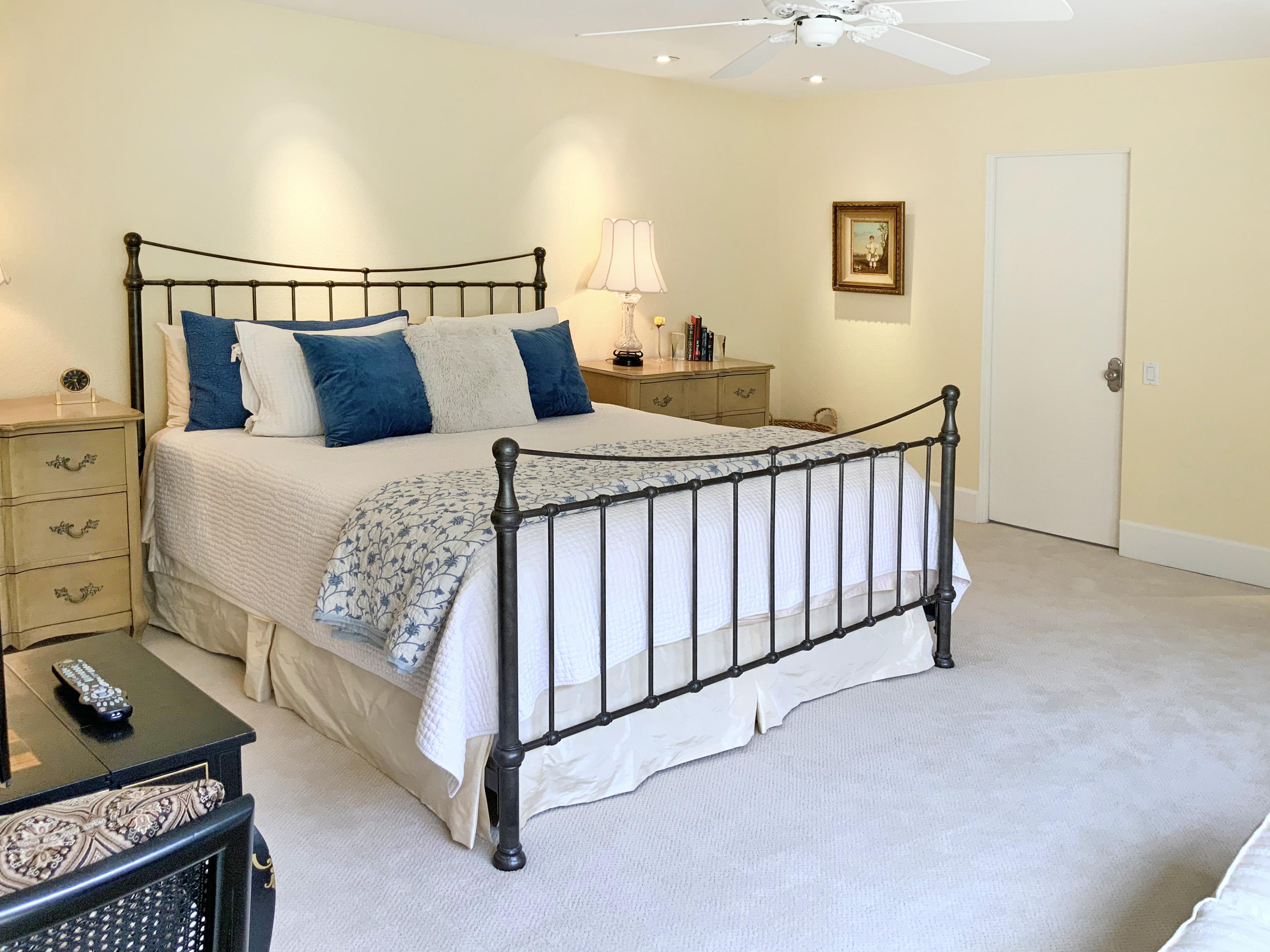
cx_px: 635
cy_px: 476
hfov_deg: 61.7
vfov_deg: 48.2
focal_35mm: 29
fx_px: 1064
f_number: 1.8
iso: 40
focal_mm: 3
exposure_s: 1/60
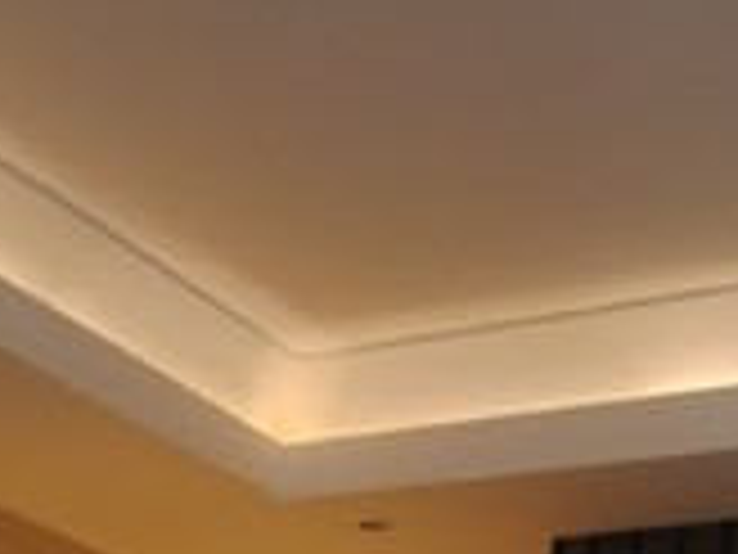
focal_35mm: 101
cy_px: 1031
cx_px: 133
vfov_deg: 13.1
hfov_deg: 19.2
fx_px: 2153
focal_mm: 10
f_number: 3.5
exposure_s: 1/60
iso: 200
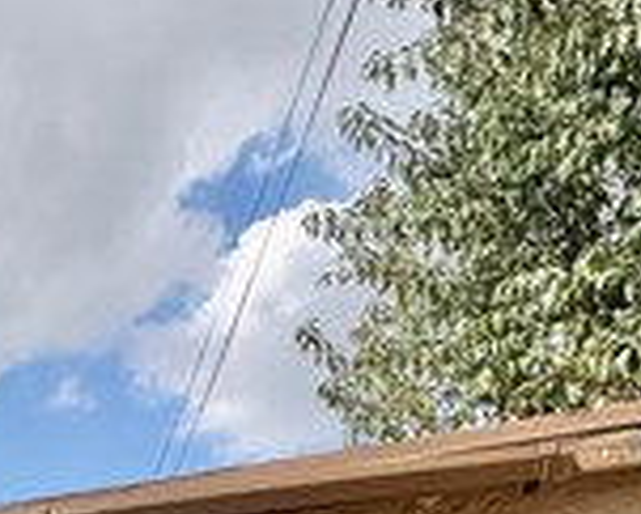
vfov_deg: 19.8
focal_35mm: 58
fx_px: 1101
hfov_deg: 22.1
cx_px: -471
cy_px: 909
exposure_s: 1/2882
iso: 50
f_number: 2.2
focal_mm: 2.22
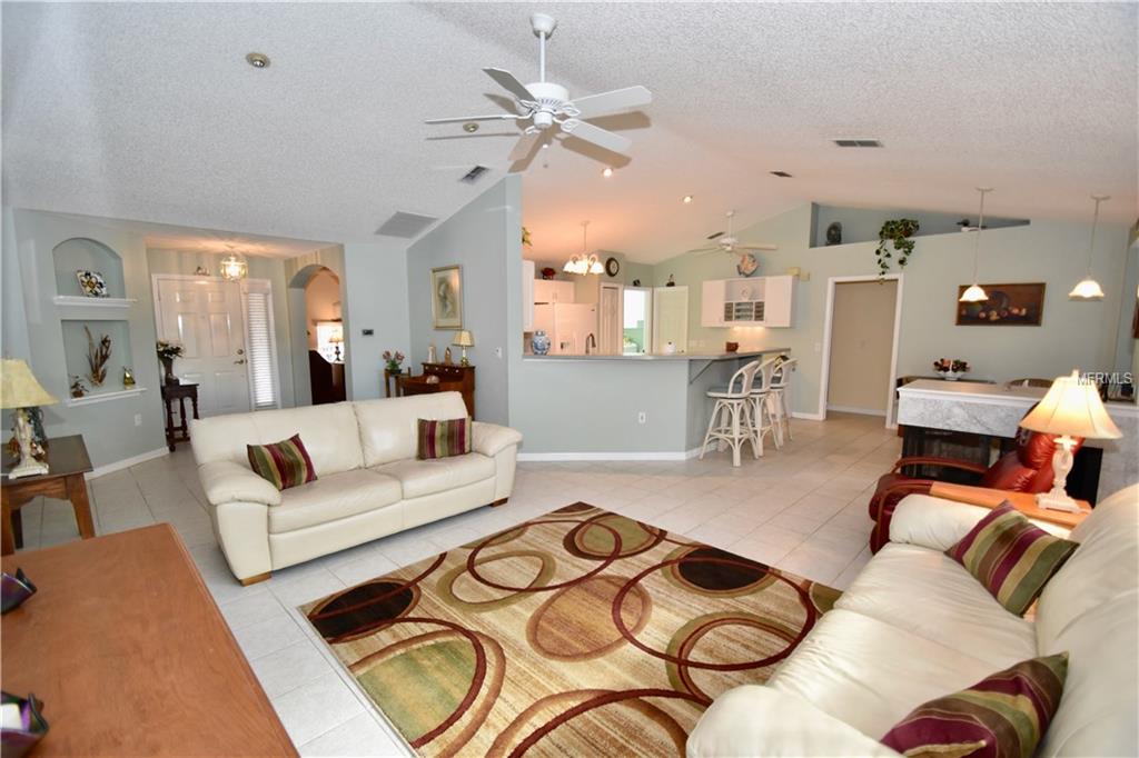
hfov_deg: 100.4
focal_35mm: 15
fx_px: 474
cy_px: 379
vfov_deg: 77.3
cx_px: 570
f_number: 4
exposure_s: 1/80
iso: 800
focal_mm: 10
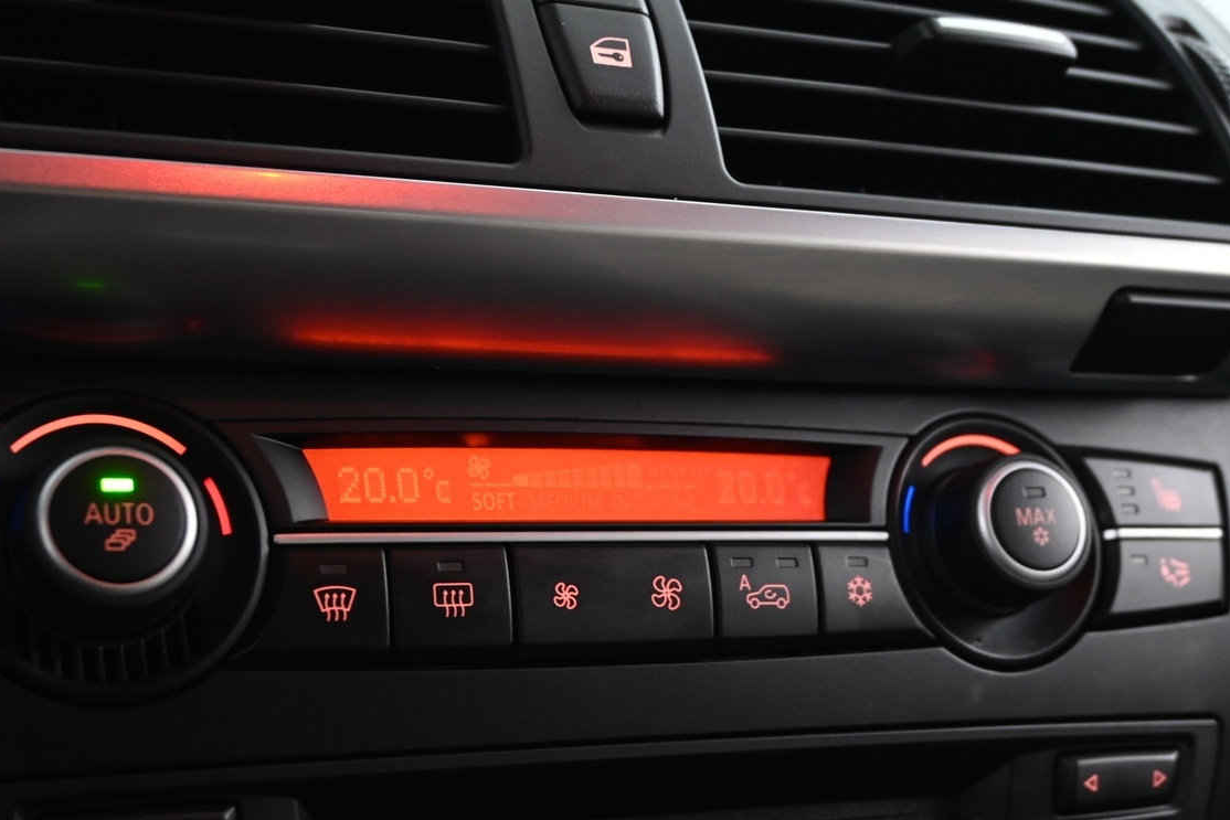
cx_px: 583
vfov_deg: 27.3
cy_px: 569
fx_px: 1677
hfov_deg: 40.3
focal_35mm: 49
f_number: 4
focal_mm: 22.5
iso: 1600
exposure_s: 1/6
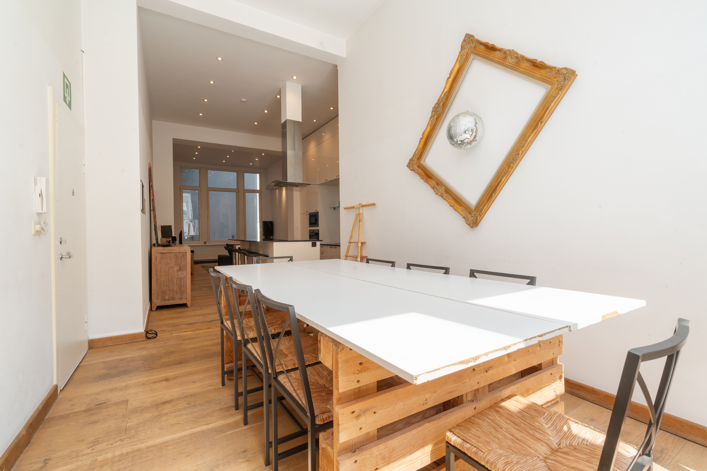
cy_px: 236
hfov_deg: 96.7
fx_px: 314
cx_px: 354
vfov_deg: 73.7
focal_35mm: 16
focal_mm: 16
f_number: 11
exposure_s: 1/6
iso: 250
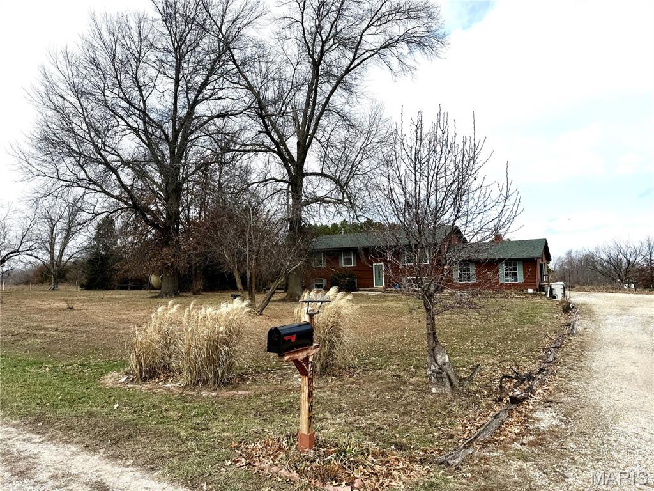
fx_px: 453
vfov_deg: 56.8
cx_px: 327
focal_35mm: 24
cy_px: 246
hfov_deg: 71.6
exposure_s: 1/3145
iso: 80
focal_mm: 6.76
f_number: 1.78
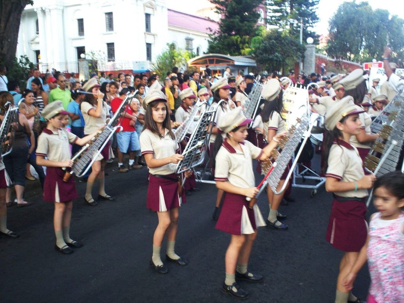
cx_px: 202
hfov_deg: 51.4
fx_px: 420
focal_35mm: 36
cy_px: 152
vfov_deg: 39.7
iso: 140
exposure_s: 1/29.4
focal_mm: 6
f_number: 4.5
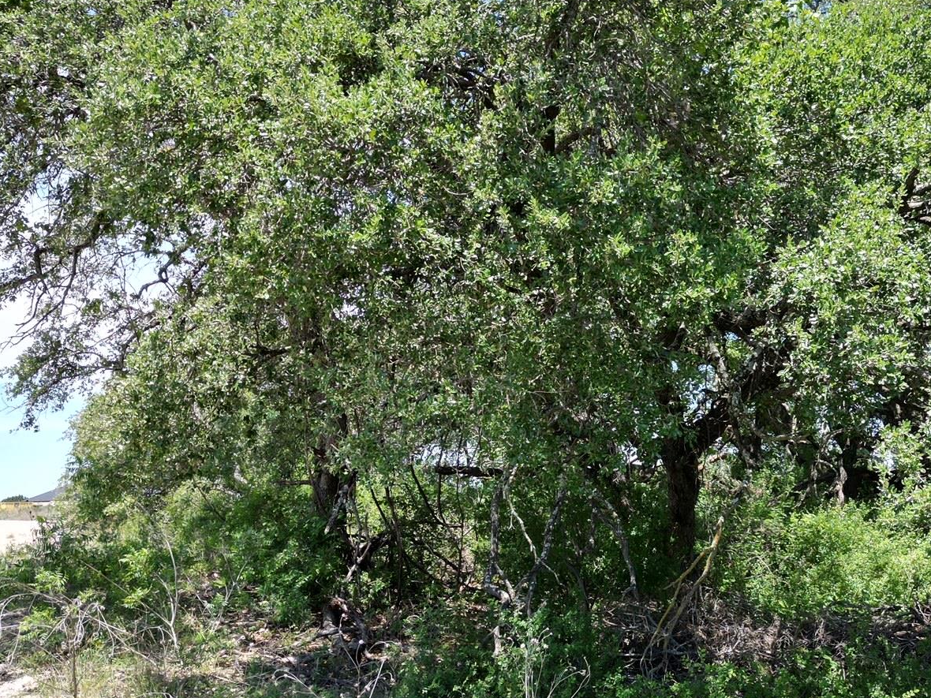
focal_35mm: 41
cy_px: 409
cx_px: 554
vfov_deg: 35.0
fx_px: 1103
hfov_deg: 45.6
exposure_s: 1/1500
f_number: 1.7
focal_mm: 6.72
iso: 100
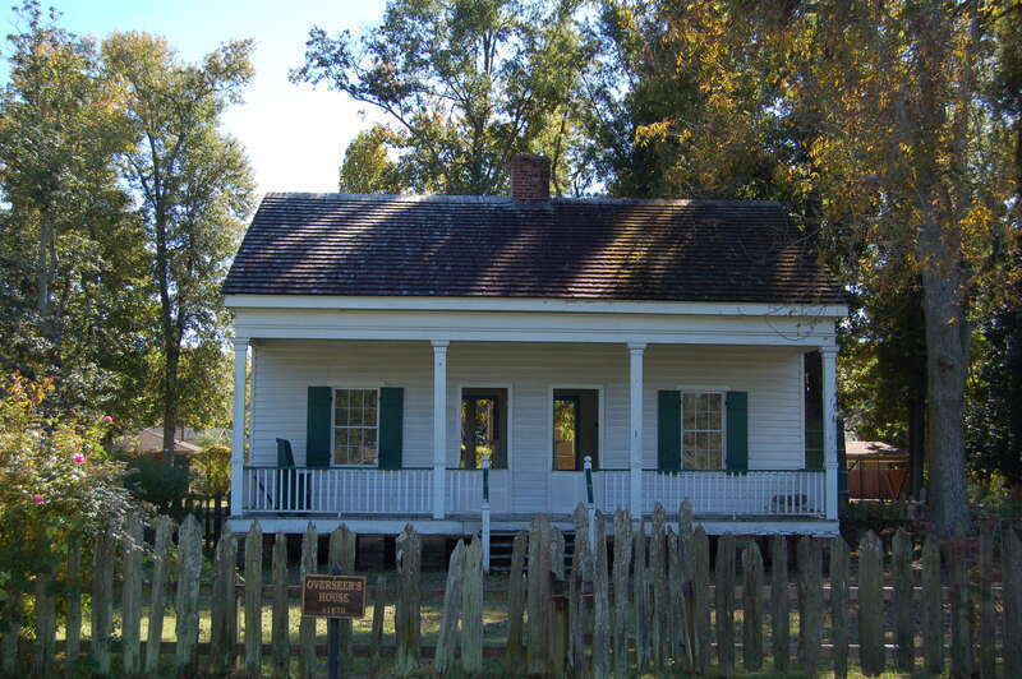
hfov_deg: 42.4
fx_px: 1319
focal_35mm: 46
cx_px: 511
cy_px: 340
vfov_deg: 28.9
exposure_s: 1/500
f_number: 5.6
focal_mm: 31
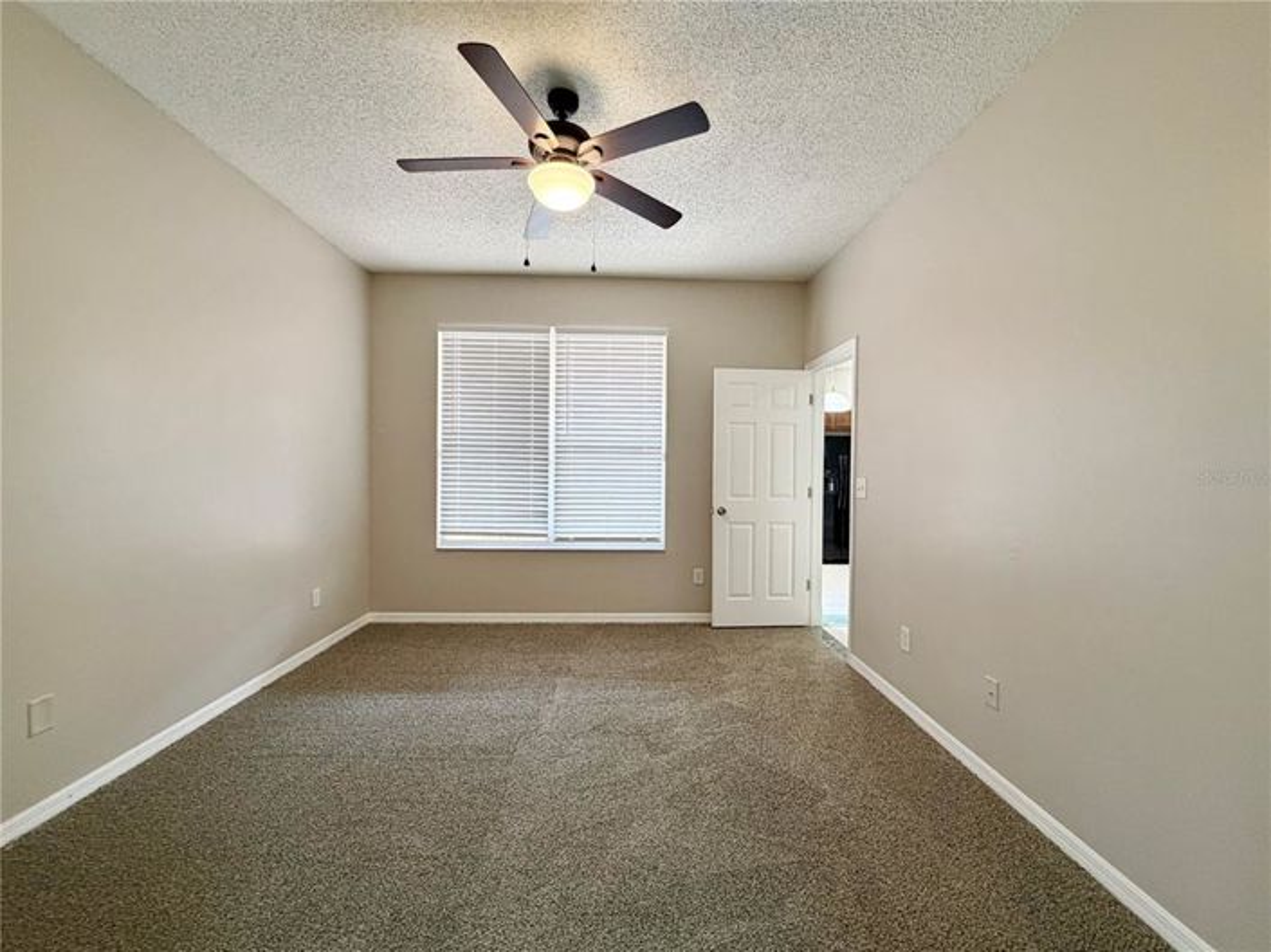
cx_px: 636
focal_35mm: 14
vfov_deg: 85.6
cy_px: 476
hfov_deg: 102.1
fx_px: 514
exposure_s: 1/60
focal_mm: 2.22
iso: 320
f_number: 2.2
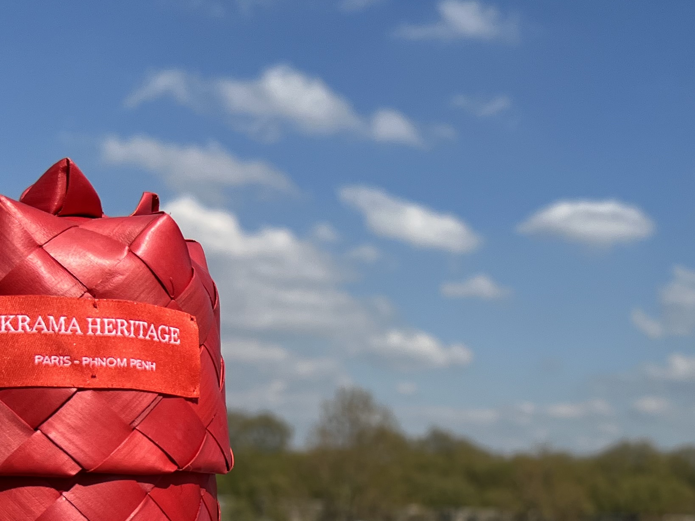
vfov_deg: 21.9
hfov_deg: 29.8
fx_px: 1285
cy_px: 555
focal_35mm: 64
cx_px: 516
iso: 50
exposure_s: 1/6993
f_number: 1.5
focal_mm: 5.7
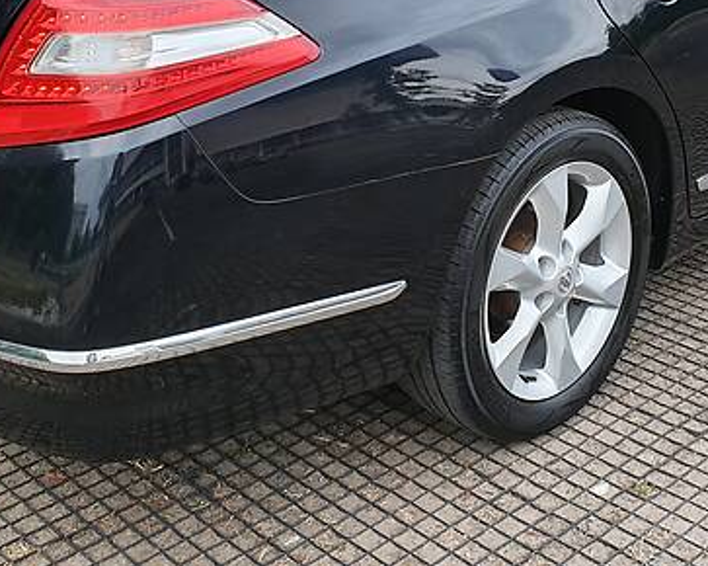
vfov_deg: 26.4
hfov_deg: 33.6
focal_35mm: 56
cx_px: 380
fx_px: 1173
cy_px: 86
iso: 100
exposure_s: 1/100
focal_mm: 4.3
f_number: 2.4
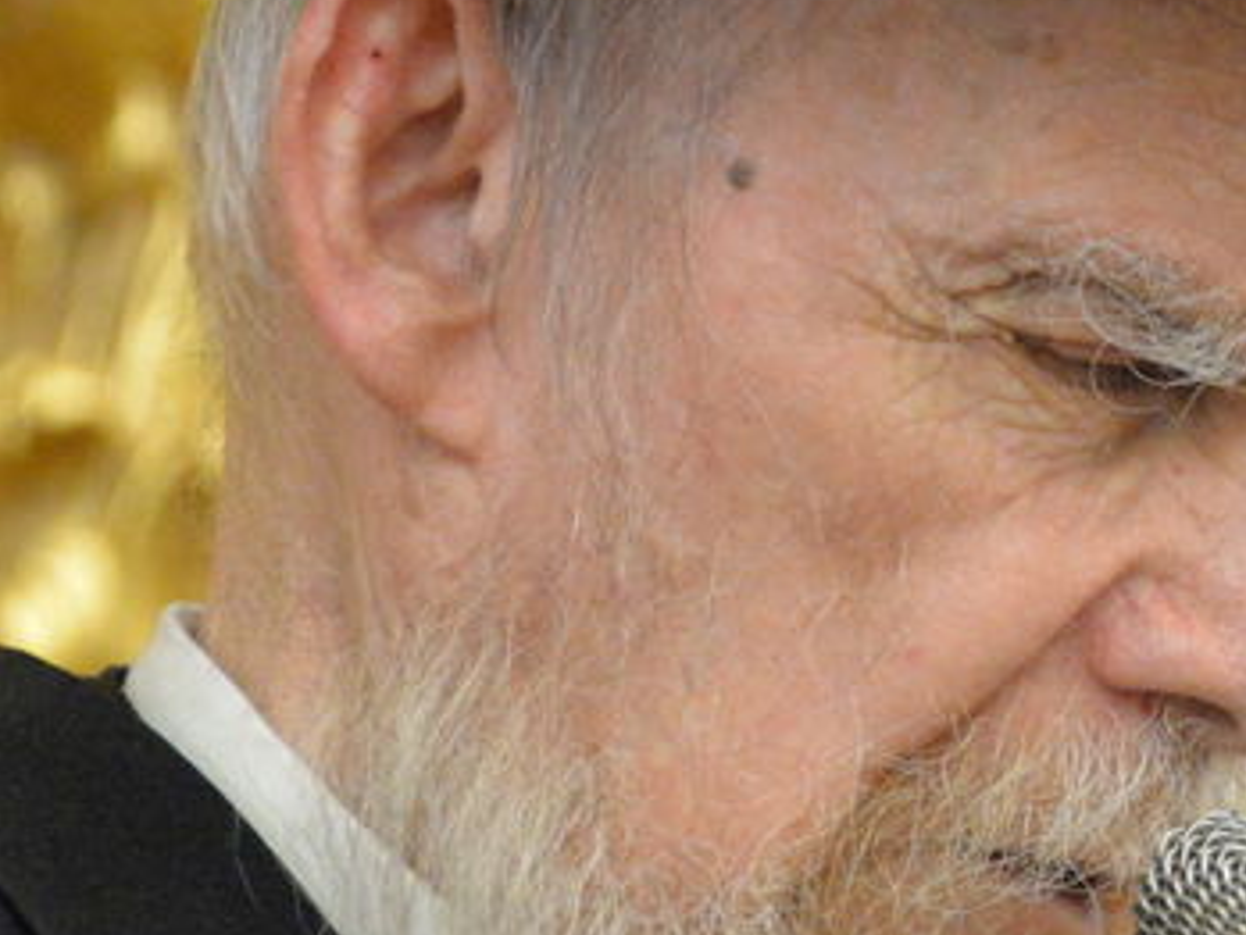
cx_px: 1524
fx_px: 21532
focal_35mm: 598
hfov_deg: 3.3
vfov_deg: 2.5
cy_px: 468
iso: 6400
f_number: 6
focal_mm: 155
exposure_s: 1/250
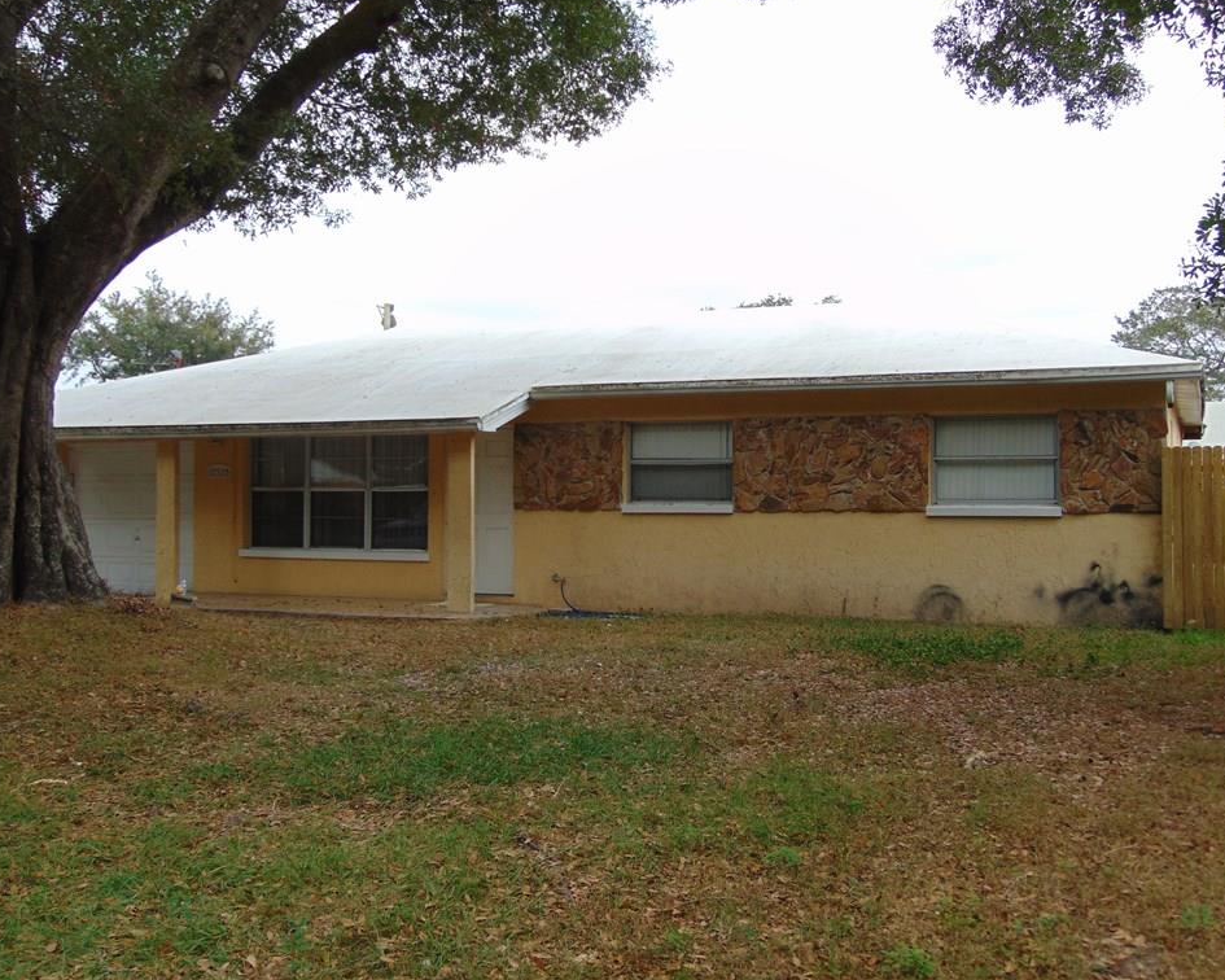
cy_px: 484
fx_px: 1341
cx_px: 643
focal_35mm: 37
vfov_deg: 40.1
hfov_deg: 49.1
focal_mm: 6.3
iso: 80
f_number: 3.2
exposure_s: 1/400
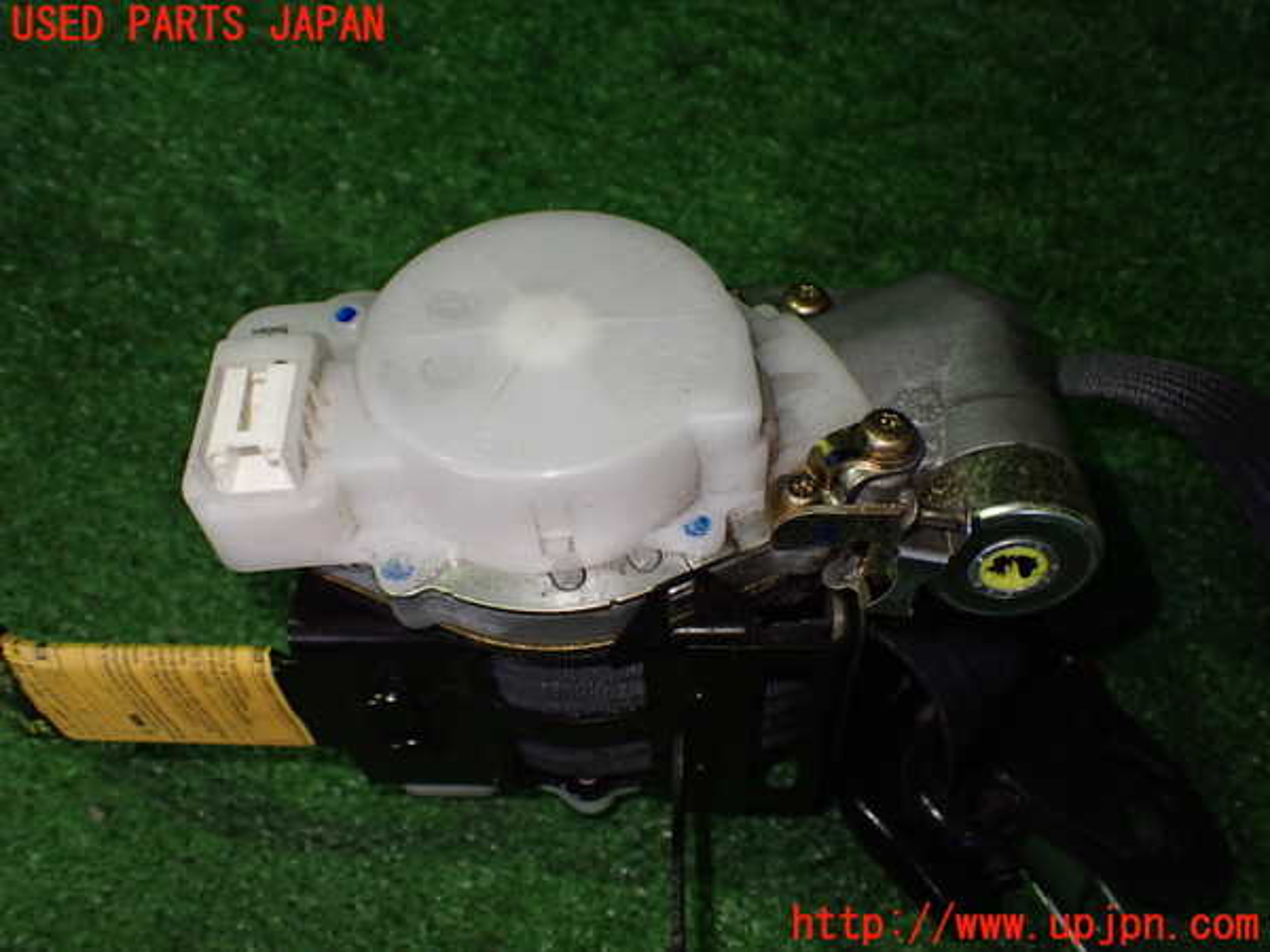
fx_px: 1101
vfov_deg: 46.8
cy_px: 476
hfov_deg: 60.0
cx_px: 635
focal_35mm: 30
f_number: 2.3
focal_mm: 5.4
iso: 500
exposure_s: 1/125
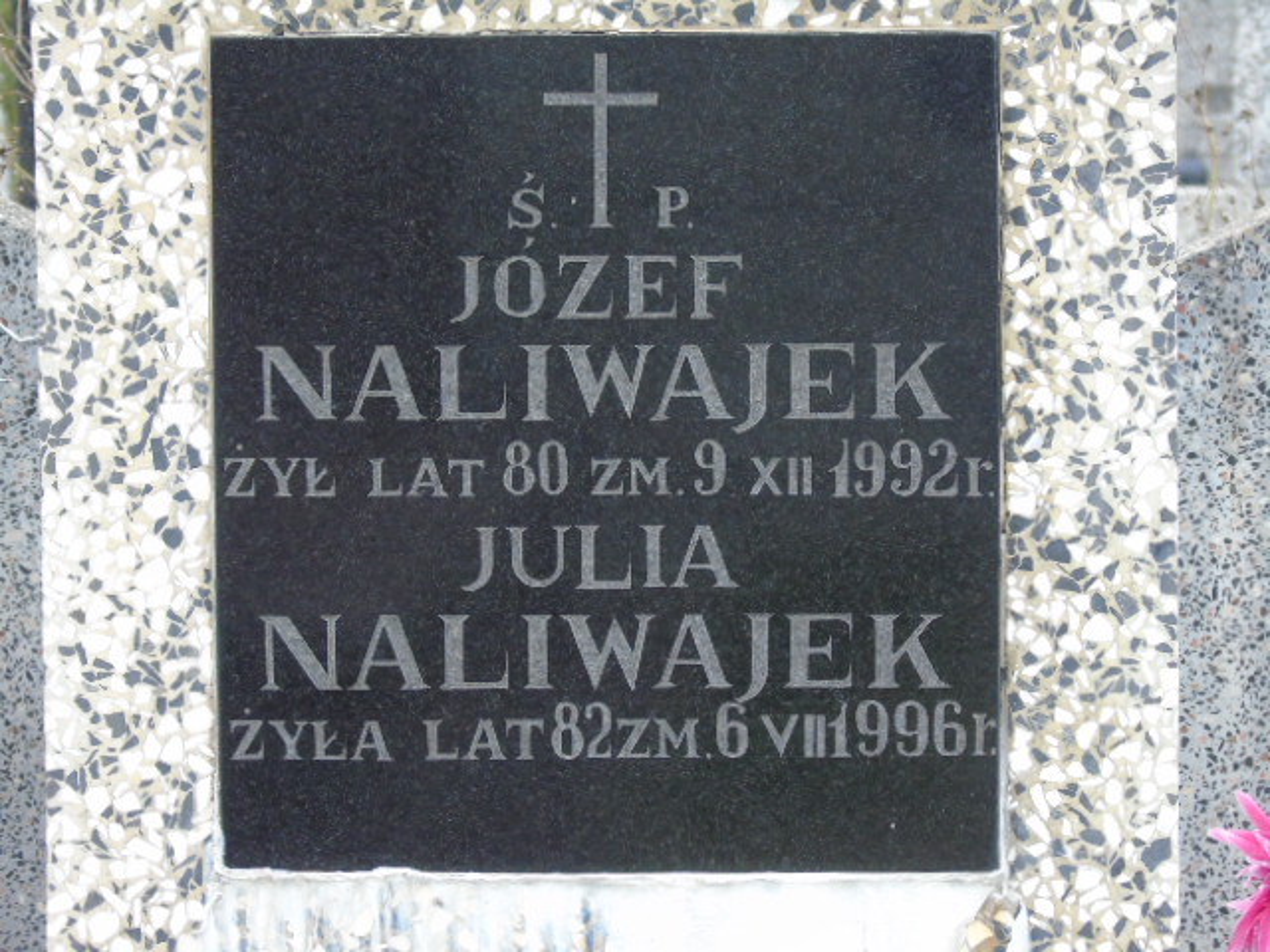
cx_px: 635
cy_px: 476
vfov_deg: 8.0
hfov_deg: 10.6
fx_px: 6824
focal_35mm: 186
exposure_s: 1/125
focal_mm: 33
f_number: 5
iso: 400
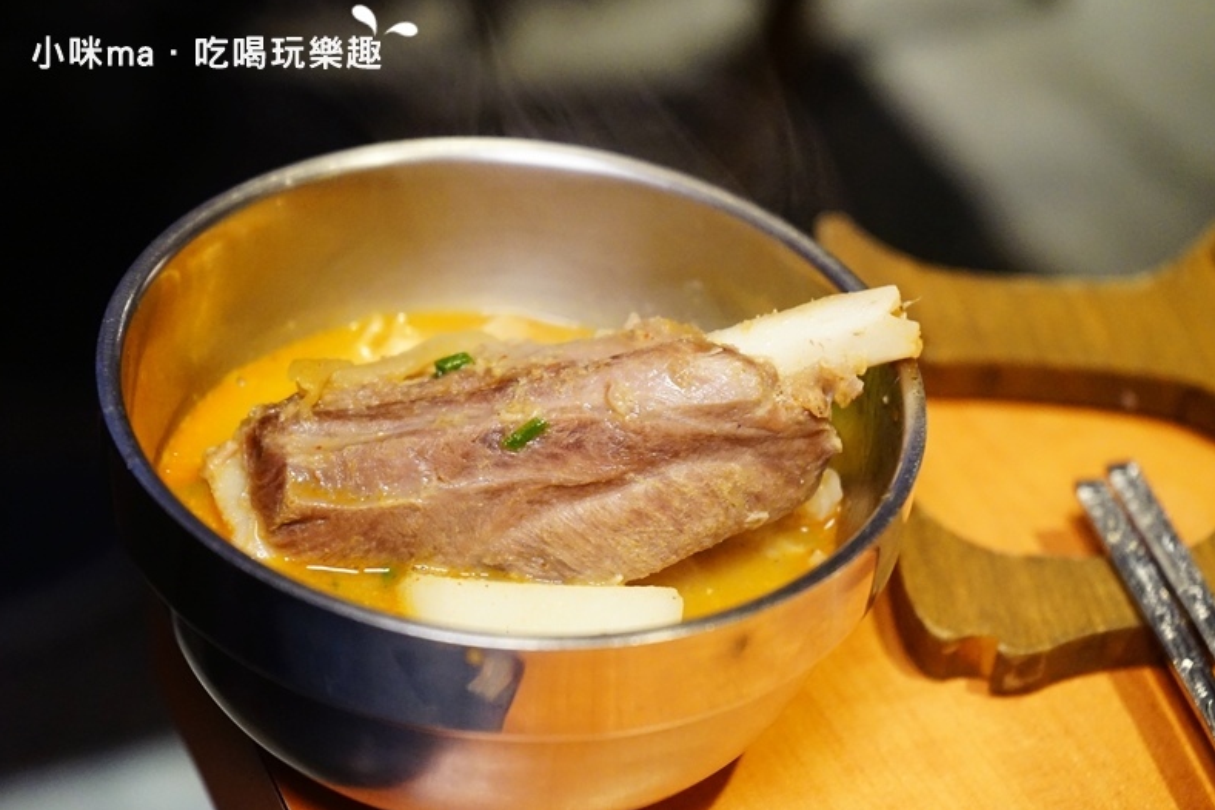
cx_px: 601
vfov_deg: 19.2
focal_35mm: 71
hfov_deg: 28.5
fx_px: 2396
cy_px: 404
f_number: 5.6
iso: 6400
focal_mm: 70
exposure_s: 1/80
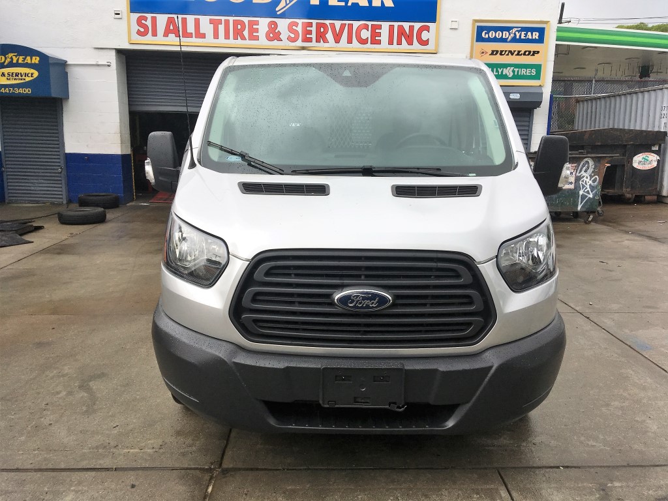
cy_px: 250
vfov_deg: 48.2
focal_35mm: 29
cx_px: 334
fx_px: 560
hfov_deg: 61.7
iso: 25
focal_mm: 4.15
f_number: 2.2
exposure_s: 1/432
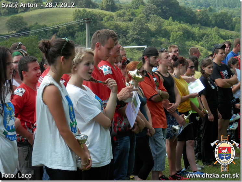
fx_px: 742
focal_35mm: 106
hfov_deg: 18.5
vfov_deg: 14.0
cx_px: 121
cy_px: 91
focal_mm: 19
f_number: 5
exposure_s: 1/200
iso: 80
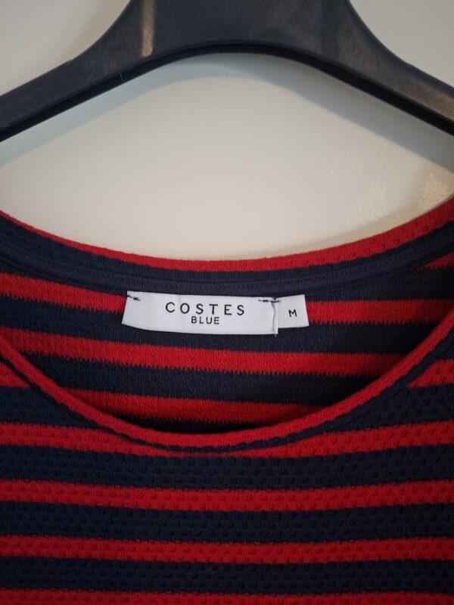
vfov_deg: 73.9
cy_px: 302
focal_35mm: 23
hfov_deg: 58.9
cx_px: 227
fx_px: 402
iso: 500
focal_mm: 5.54
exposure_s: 1/24
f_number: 1.8
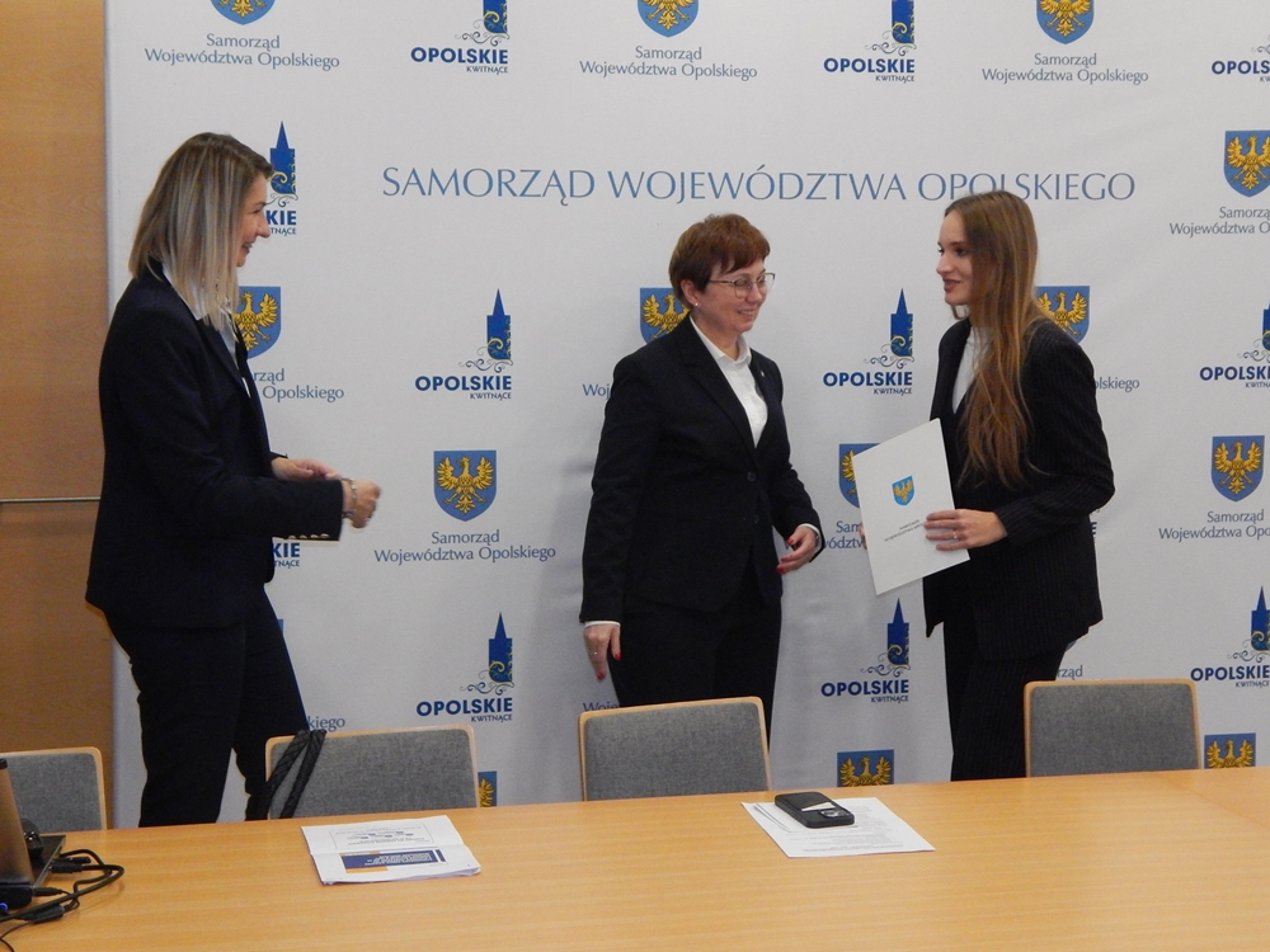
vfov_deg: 26.6
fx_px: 2018
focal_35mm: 55
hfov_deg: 34.9
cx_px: 635
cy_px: 476
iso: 800
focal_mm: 9.7
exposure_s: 1/125
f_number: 3.8
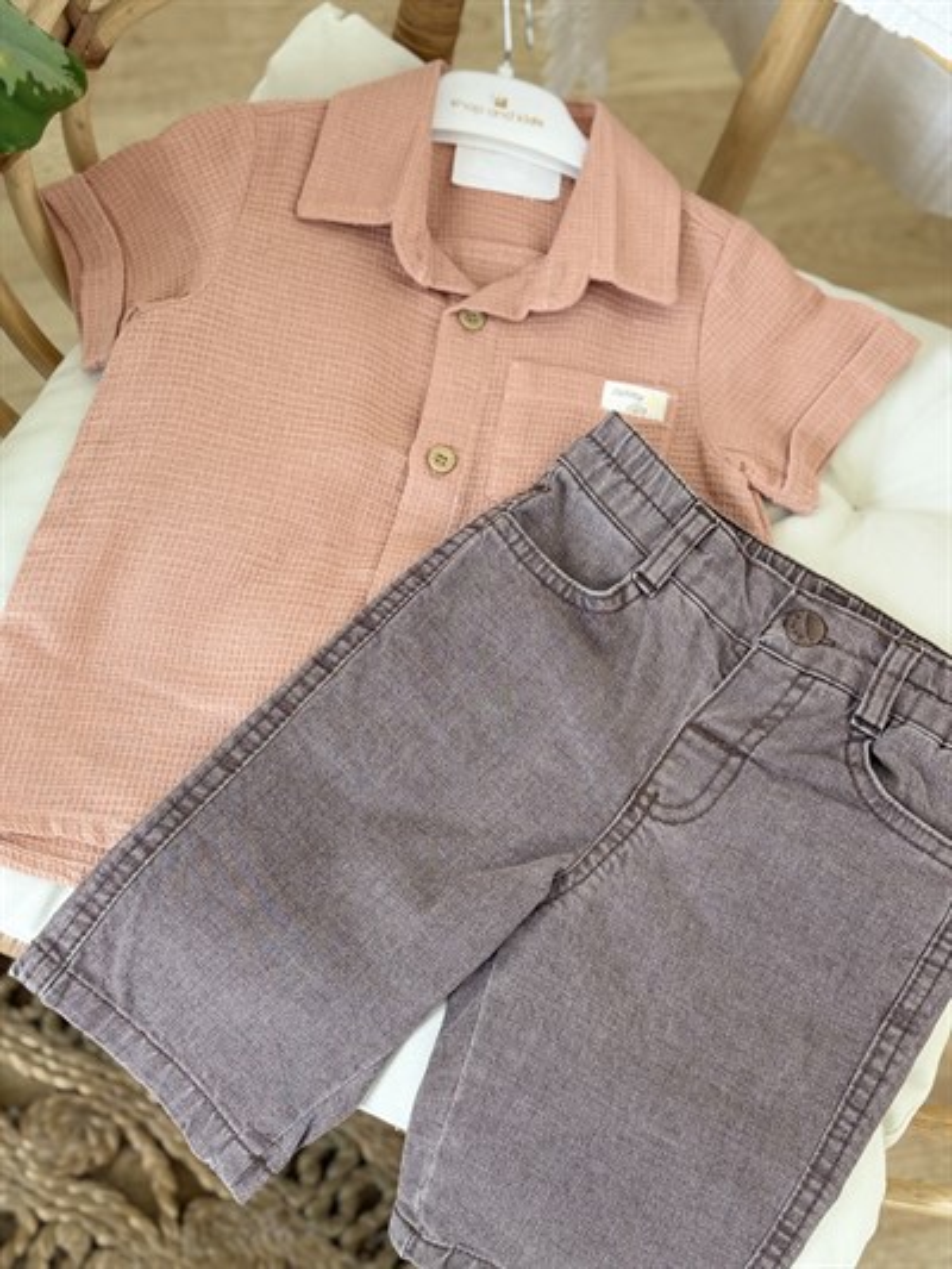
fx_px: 1759
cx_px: 476
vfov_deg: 39.6
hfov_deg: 30.3
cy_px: 634
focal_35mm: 48
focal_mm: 6.76
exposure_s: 1/101
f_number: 1.78
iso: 100
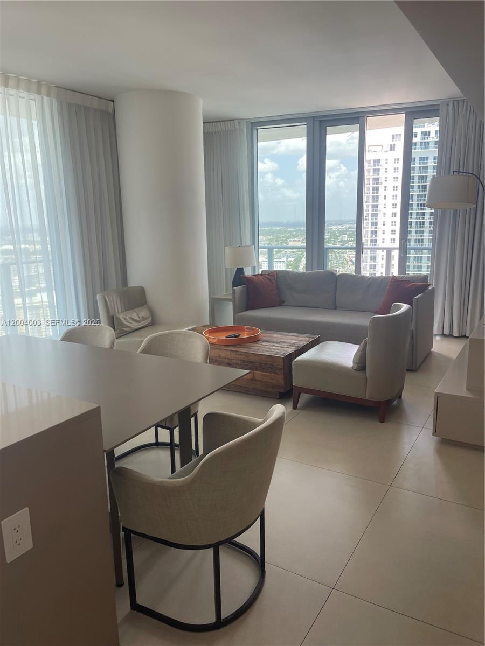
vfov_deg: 67.3
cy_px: 323
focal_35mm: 26
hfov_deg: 53.1
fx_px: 486
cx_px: 242
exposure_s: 1/202
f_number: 1.6
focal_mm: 5.1
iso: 32
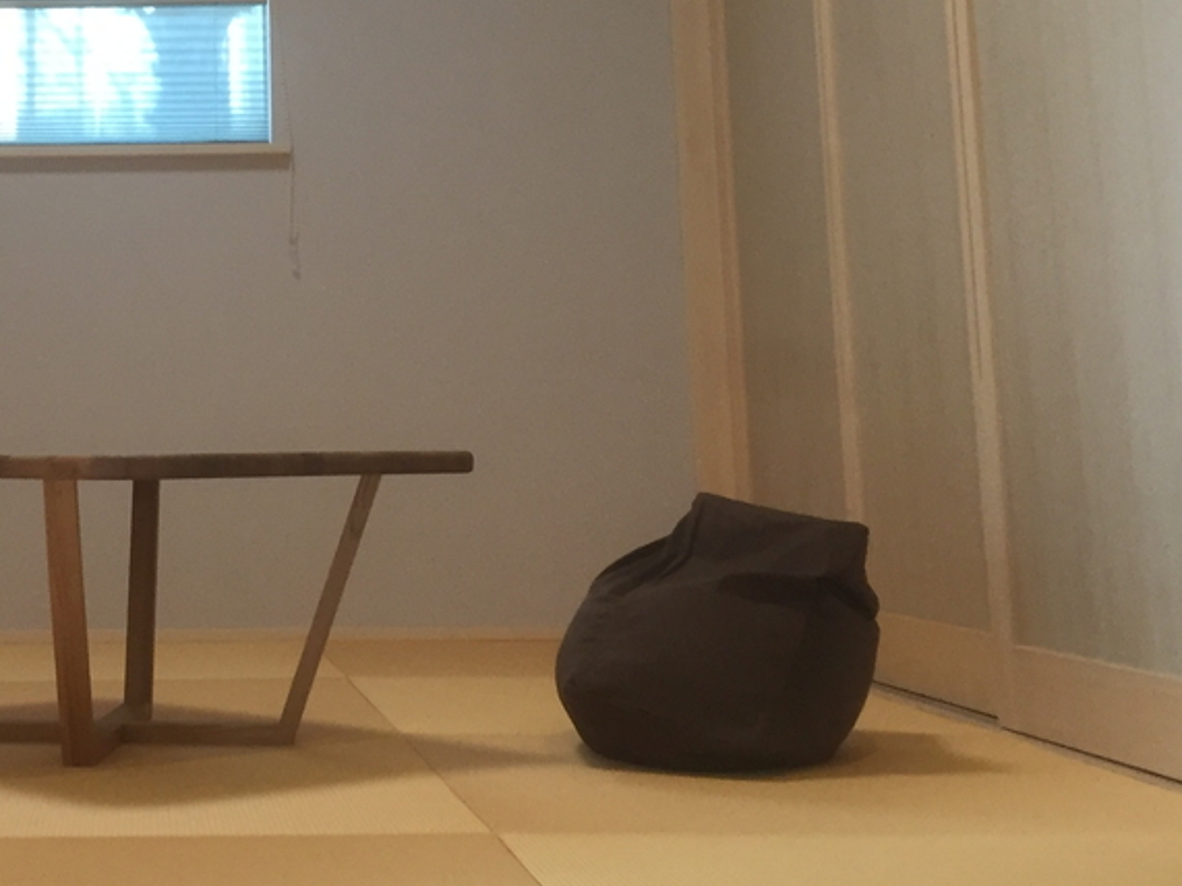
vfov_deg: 22.1
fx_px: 2219
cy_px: 97
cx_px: 116
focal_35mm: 65
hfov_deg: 28.7
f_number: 2.2
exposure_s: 1/30
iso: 50
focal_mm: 4.15
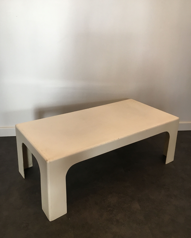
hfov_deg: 47.1
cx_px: 95
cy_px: 118
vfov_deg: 57.2
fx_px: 219
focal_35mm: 31
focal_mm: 4.15
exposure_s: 1/33
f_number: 2.2
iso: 64
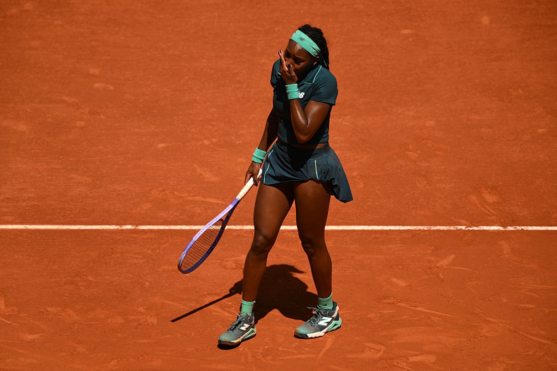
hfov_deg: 3.7
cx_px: 278
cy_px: 186
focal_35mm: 560
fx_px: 8665
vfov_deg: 2.5
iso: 125
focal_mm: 560
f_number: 4
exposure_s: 1/2500
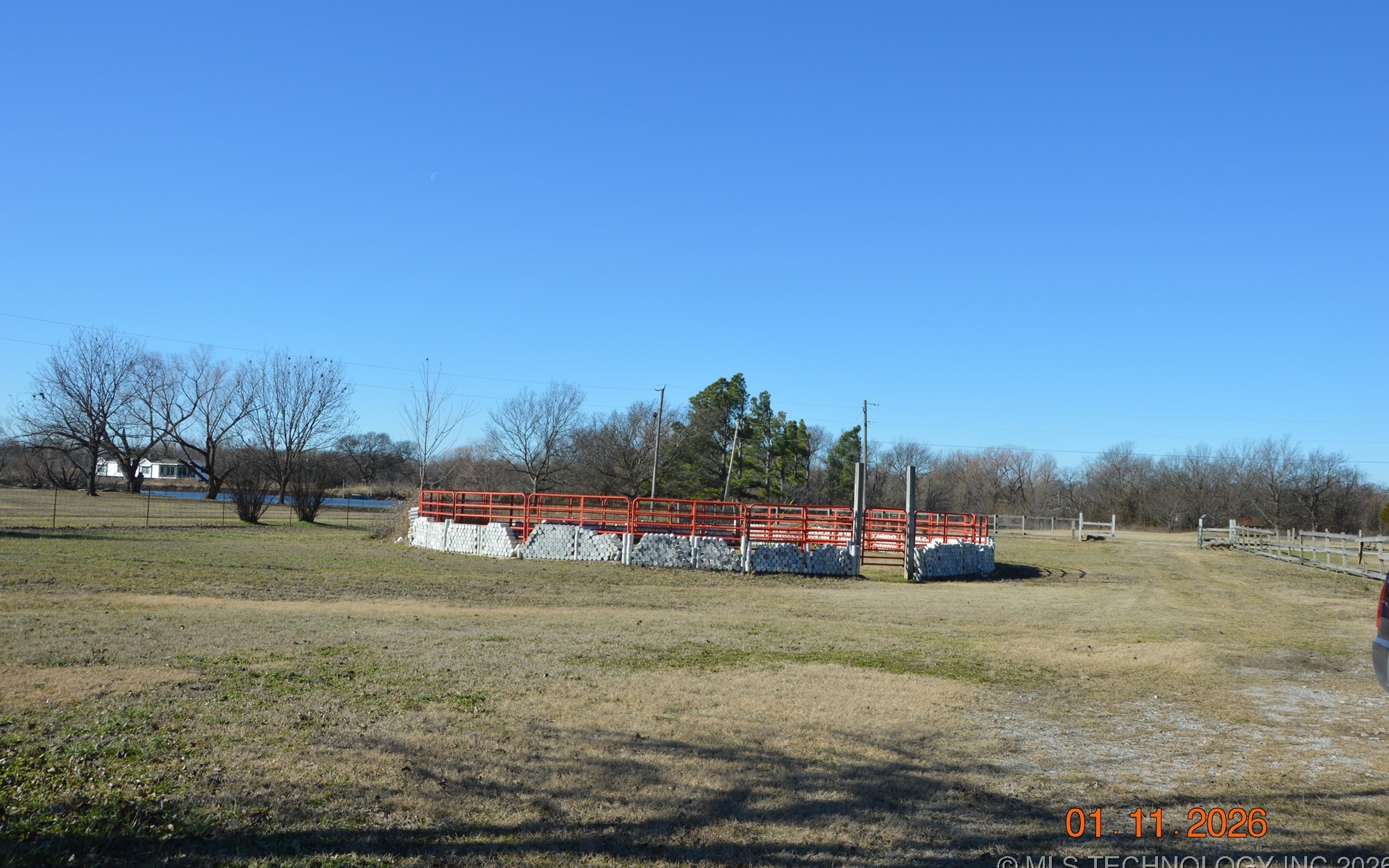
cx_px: 693
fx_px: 1060
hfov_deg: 66.5
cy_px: 424
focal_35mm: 28
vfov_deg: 44.5
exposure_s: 1/250
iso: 100
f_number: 8
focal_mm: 18
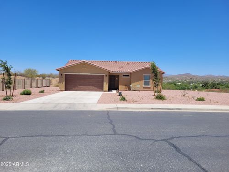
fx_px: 172
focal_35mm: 26
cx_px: 114
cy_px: 86
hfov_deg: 67.3
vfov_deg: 53.1
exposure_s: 1/2544
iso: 40
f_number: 1.8
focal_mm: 5.4
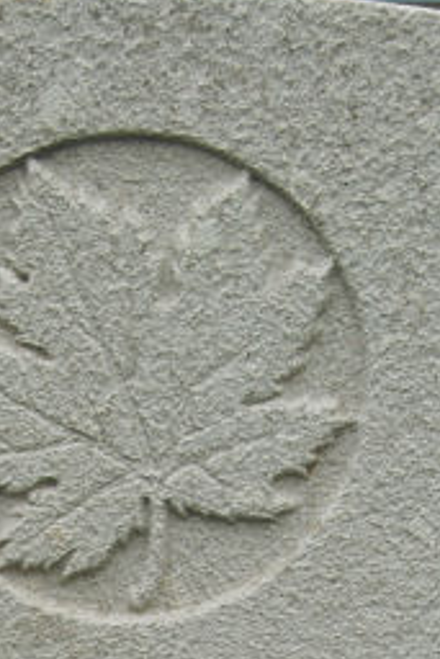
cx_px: 129
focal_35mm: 184
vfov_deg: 10.6
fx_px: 3364
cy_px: 1115
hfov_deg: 7.5
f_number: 8
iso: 200
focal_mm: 35
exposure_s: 1/250
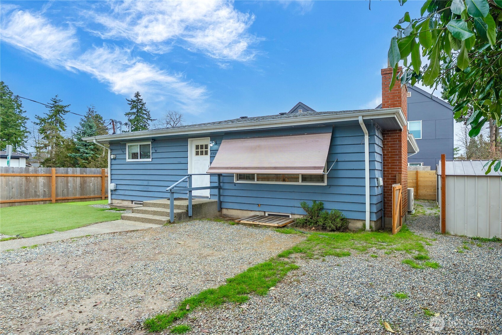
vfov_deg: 90.1
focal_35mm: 12
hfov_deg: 112.6
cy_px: 168
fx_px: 167
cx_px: 251
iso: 80
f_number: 7.1
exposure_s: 1/50
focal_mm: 12
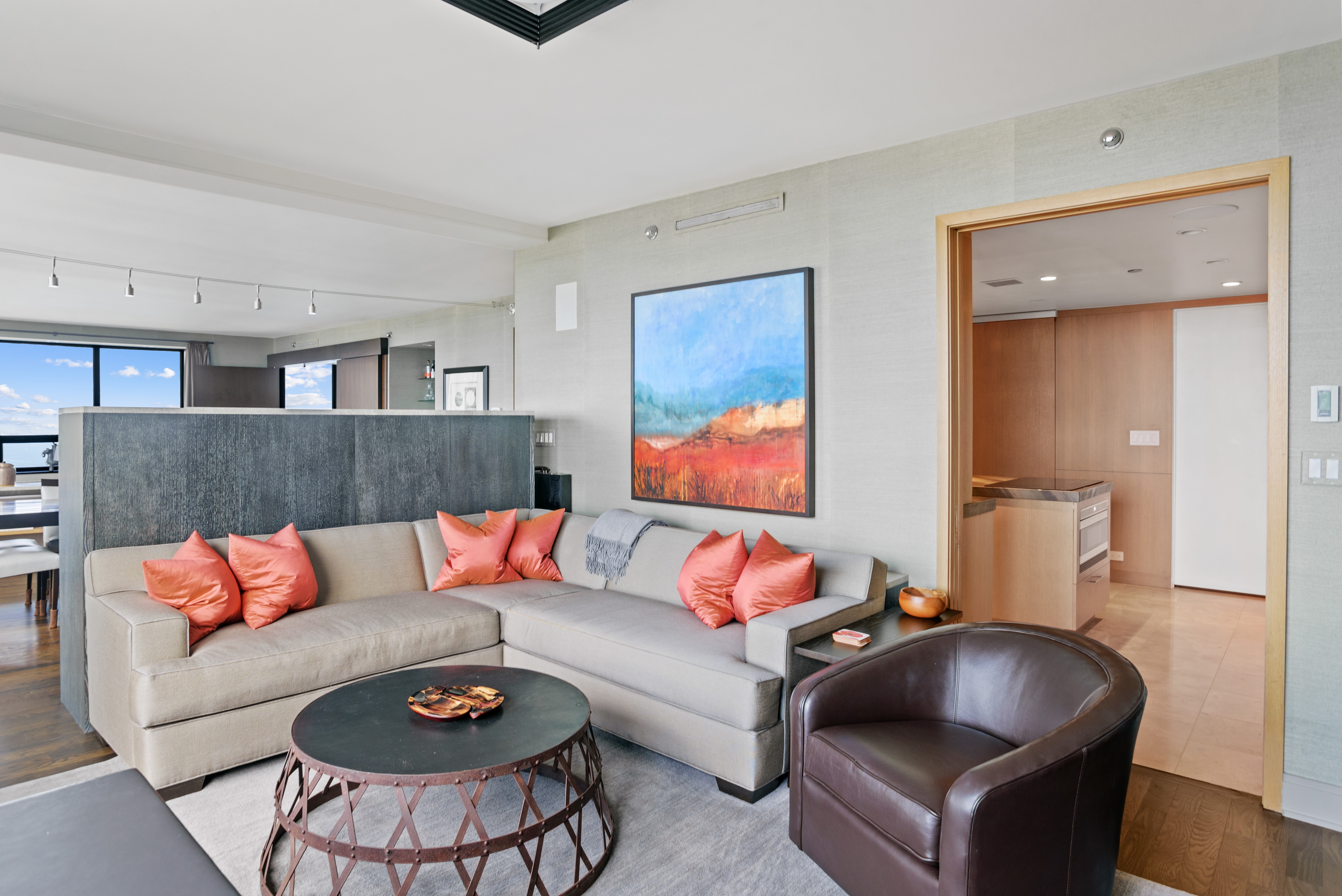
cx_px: 671
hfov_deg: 84.0
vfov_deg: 62.0
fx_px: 746
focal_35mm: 20
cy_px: 448
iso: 400
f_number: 8
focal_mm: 20
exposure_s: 1/2.5
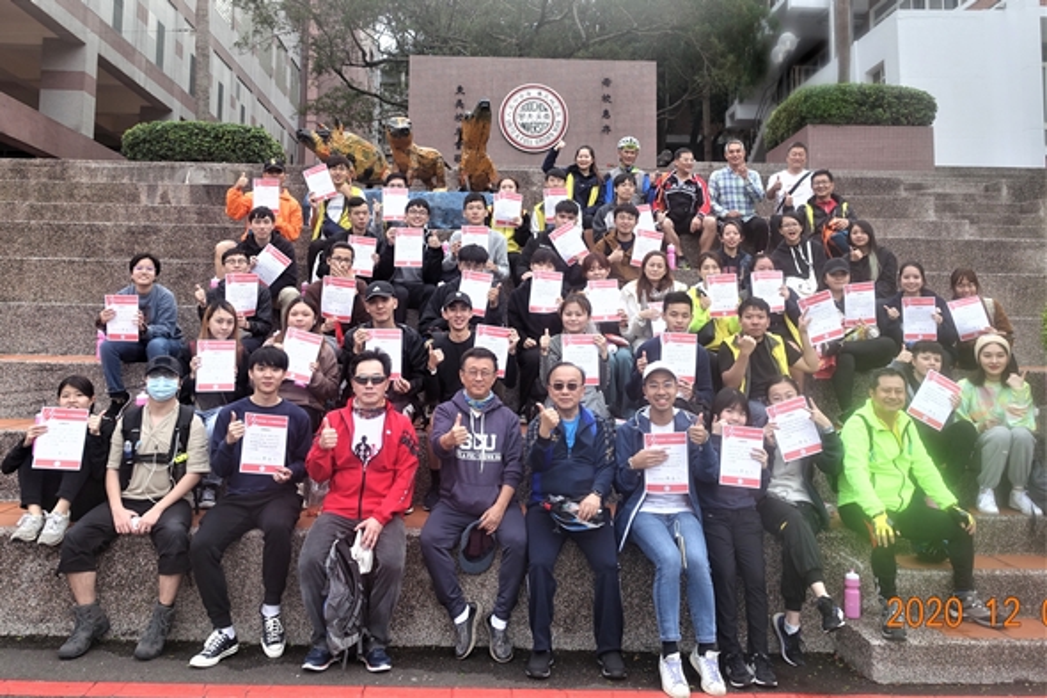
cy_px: 349
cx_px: 524
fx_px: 698
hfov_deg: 73.8
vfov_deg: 53.1
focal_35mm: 24
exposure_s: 1/80
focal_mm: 8.8
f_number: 5
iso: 125
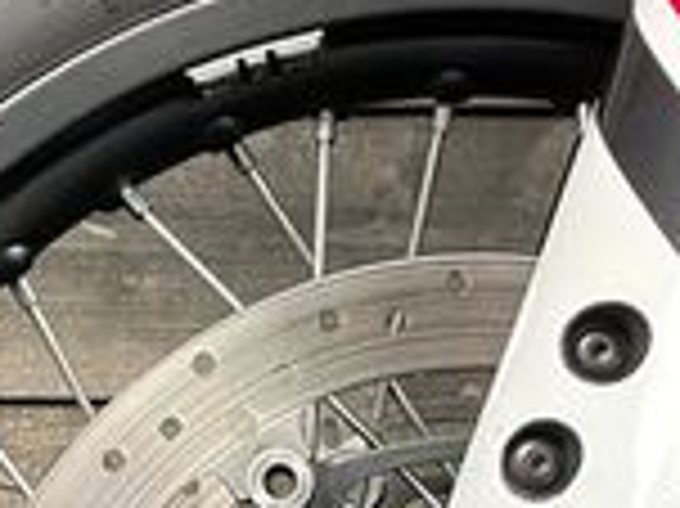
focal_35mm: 110
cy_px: 769
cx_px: 369
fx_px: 2159
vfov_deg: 12.7
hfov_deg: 17.9
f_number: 1.6
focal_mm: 4.2
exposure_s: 1/33
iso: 400
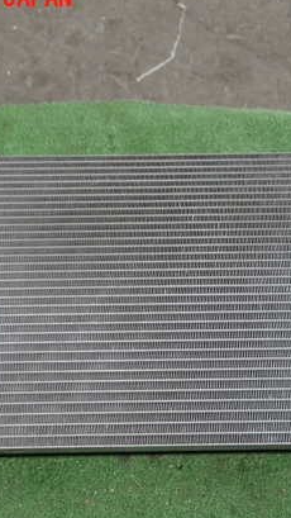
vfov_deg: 42.9
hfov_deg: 24.6
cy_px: 267
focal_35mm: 48
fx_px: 659
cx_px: 221
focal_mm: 5.4
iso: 200
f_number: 2.3
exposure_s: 1/30
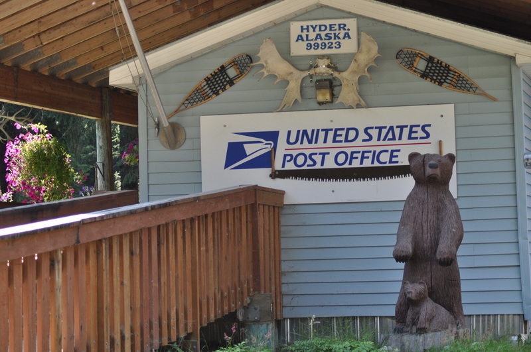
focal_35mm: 105
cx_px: 266
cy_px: 176
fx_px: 1547
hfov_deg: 19.5
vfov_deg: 13.0
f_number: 4.5
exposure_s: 1/320
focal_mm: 70
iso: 400
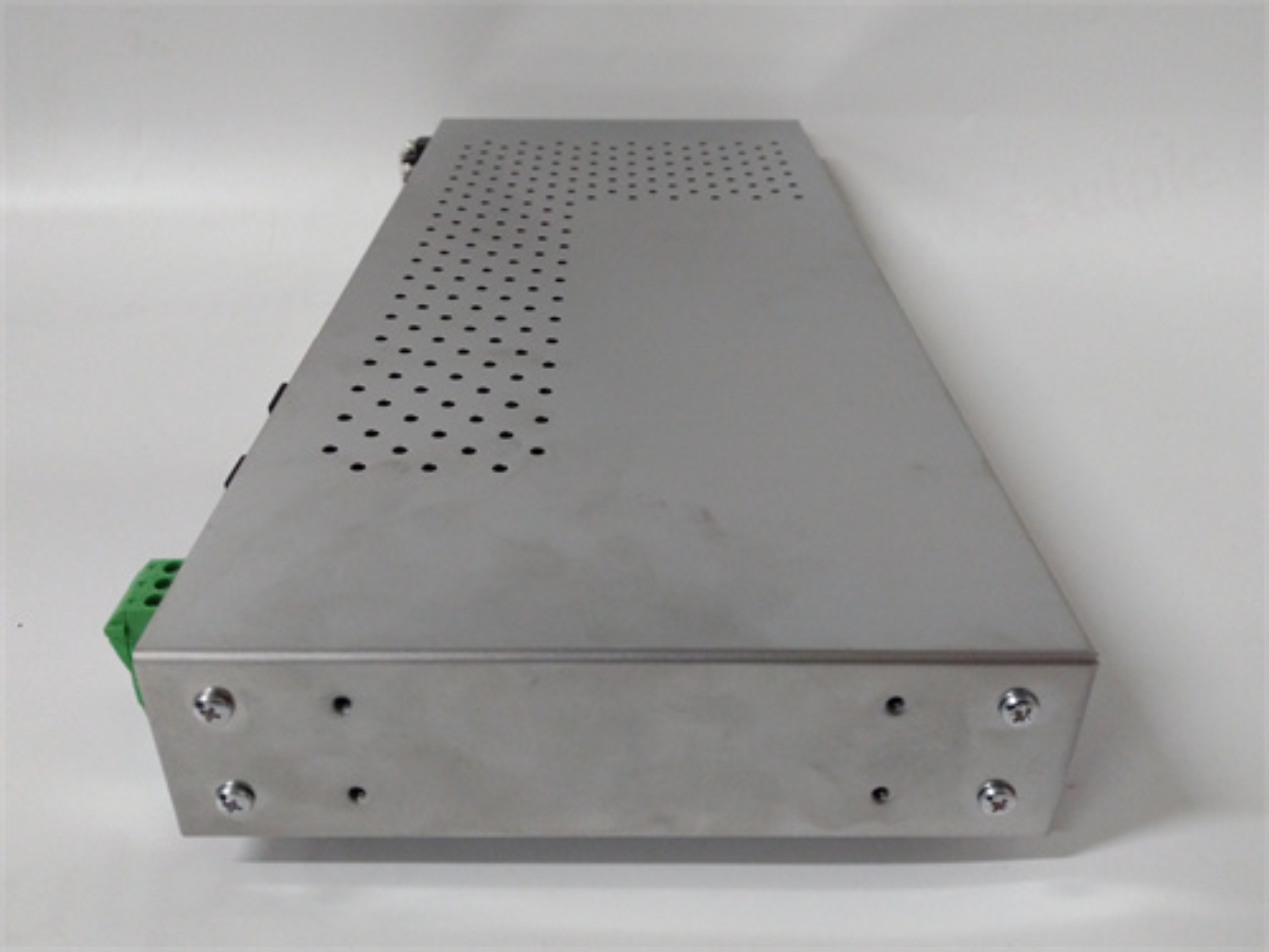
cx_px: 634
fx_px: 990
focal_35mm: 27
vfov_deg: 51.4
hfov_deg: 65.3
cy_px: 476
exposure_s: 1/33
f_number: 2
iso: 351
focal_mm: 3.79
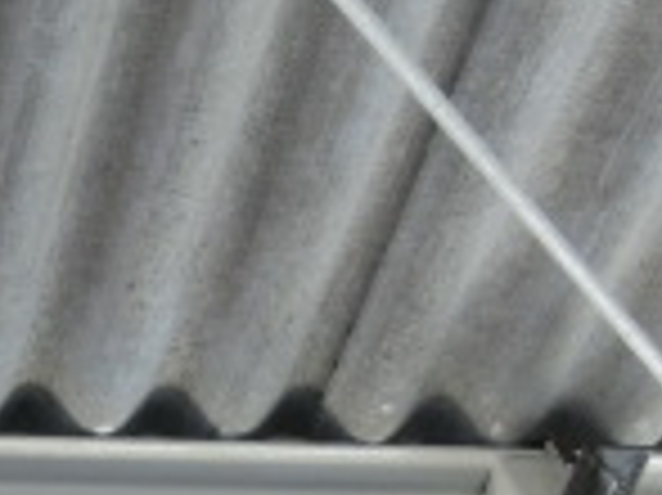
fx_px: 2083
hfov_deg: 15.9
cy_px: 824
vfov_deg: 12.6
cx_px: -441
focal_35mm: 109
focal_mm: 4.5
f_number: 3.5
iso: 200
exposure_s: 1/125
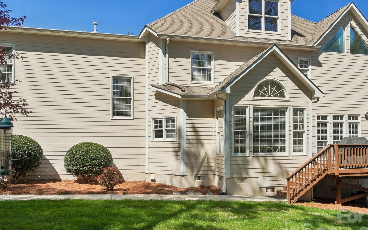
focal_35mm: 31
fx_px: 314
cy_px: 106
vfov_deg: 40.2
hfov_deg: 60.7
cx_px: 189
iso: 100
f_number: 8
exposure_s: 1/200
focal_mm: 17.5
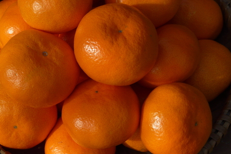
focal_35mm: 79
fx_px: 507
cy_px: 68
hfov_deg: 25.7
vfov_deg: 17.3
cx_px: 116
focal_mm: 12.3
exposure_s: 1/640
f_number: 4.5
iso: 100
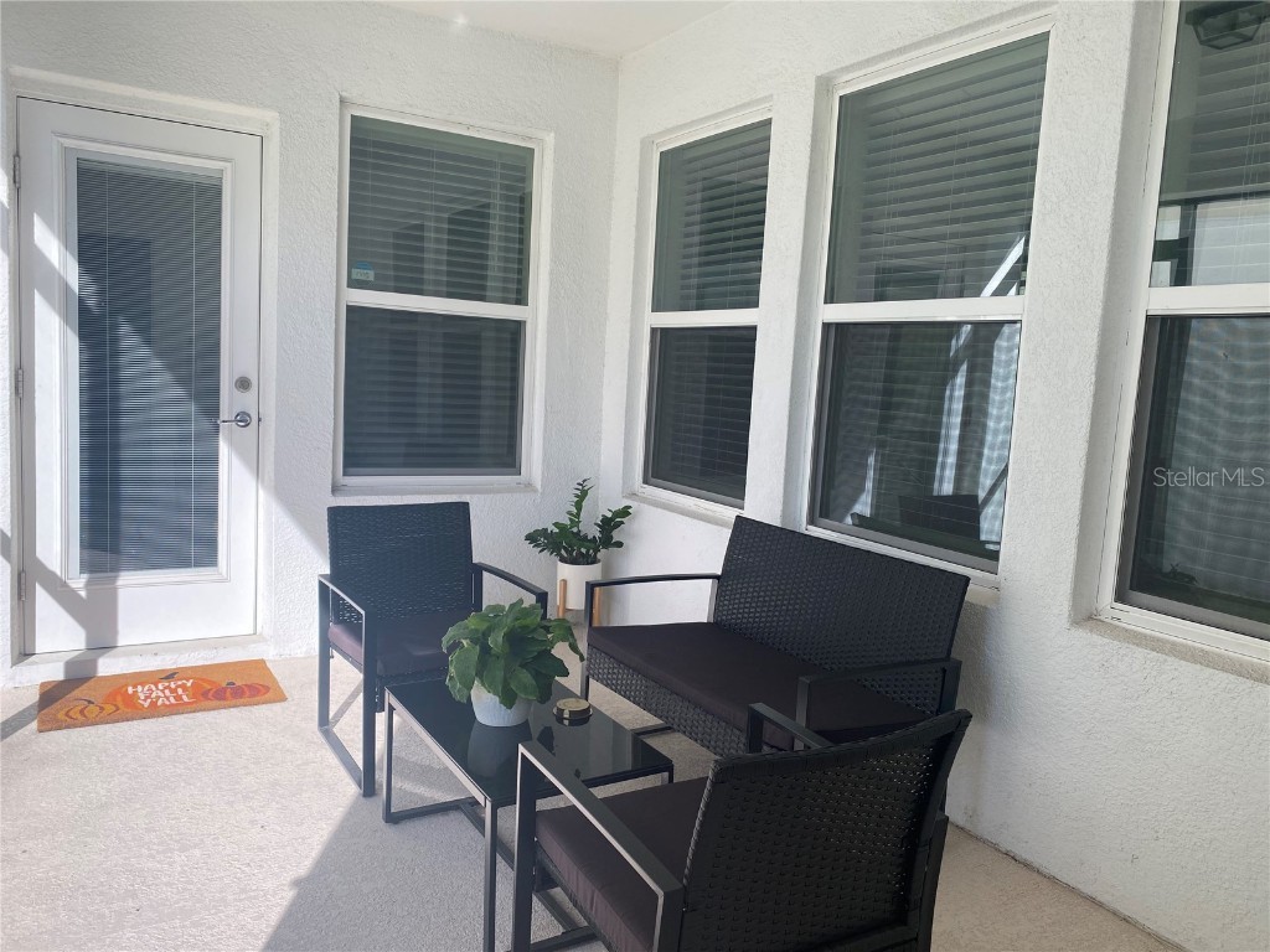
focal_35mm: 26
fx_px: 954
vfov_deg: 53.1
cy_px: 476
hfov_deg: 67.3
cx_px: 635
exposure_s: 1/429
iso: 32
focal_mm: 4.25
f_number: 1.8
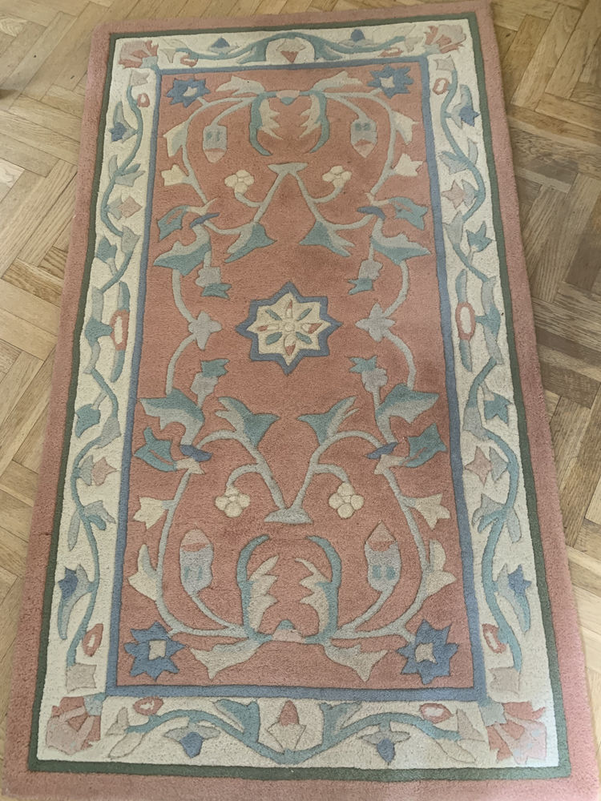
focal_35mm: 26
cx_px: 300
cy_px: 400
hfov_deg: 53.1
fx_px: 602
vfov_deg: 67.3
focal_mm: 4.25
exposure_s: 1/60
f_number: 1.8
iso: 250
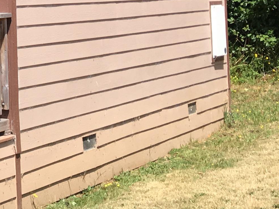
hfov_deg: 14.5
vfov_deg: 12.0
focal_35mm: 118
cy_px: -94
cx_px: -238
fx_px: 951
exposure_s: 1/785
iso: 25
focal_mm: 4.15
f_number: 2.2
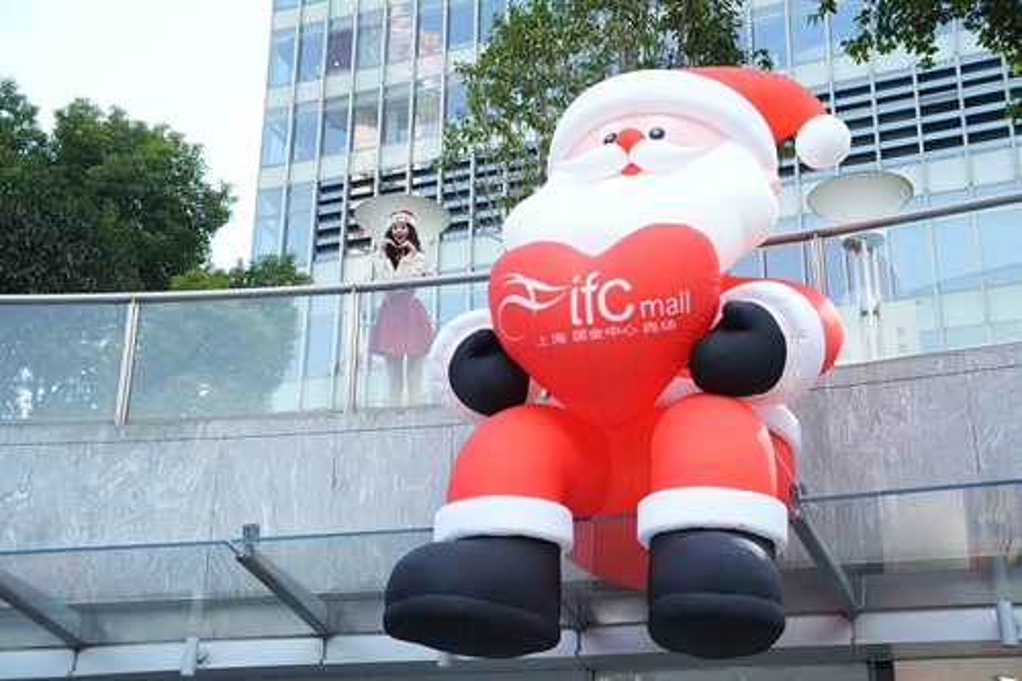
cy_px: 340
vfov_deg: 27.5
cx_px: 511
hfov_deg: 40.4
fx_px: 1391
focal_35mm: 49
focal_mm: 49
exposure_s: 1/250
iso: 160
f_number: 3.5
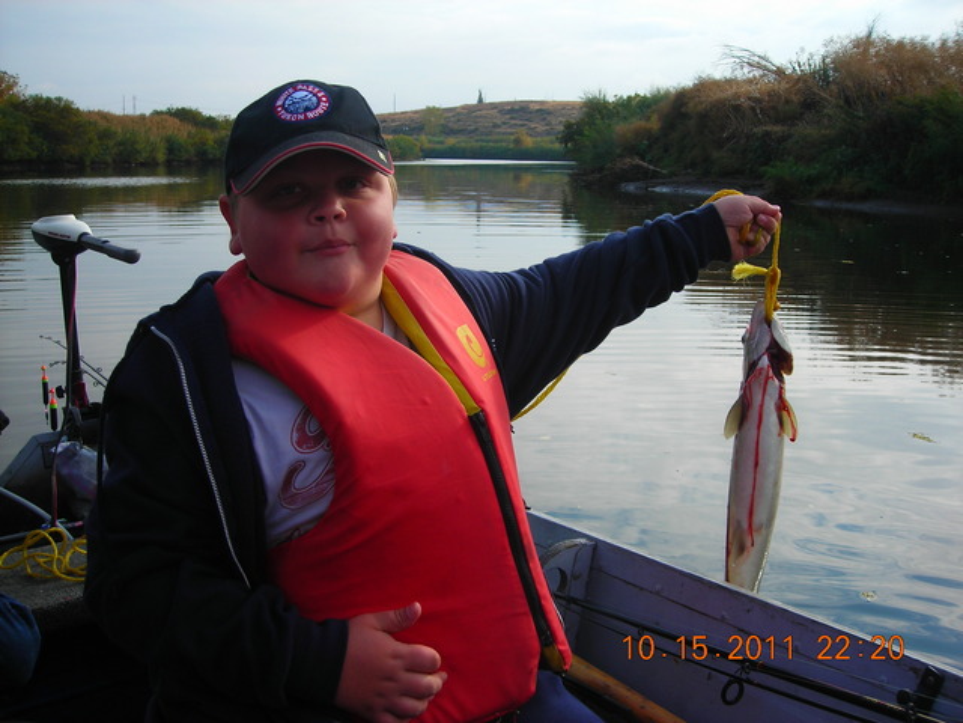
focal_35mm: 41
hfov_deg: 45.8
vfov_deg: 35.1
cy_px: 362
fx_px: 1141
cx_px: 482
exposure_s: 1/479
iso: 50
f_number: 3.3
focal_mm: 6.8
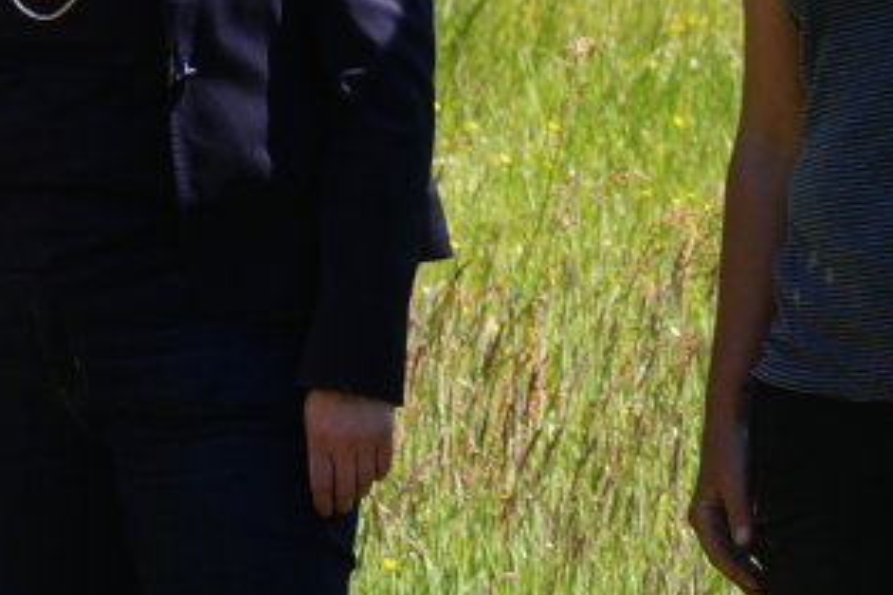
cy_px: -317
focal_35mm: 394
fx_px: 9778
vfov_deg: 3.5
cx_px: 196
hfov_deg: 5.2
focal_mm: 55
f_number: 7.1
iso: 100
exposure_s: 1/160
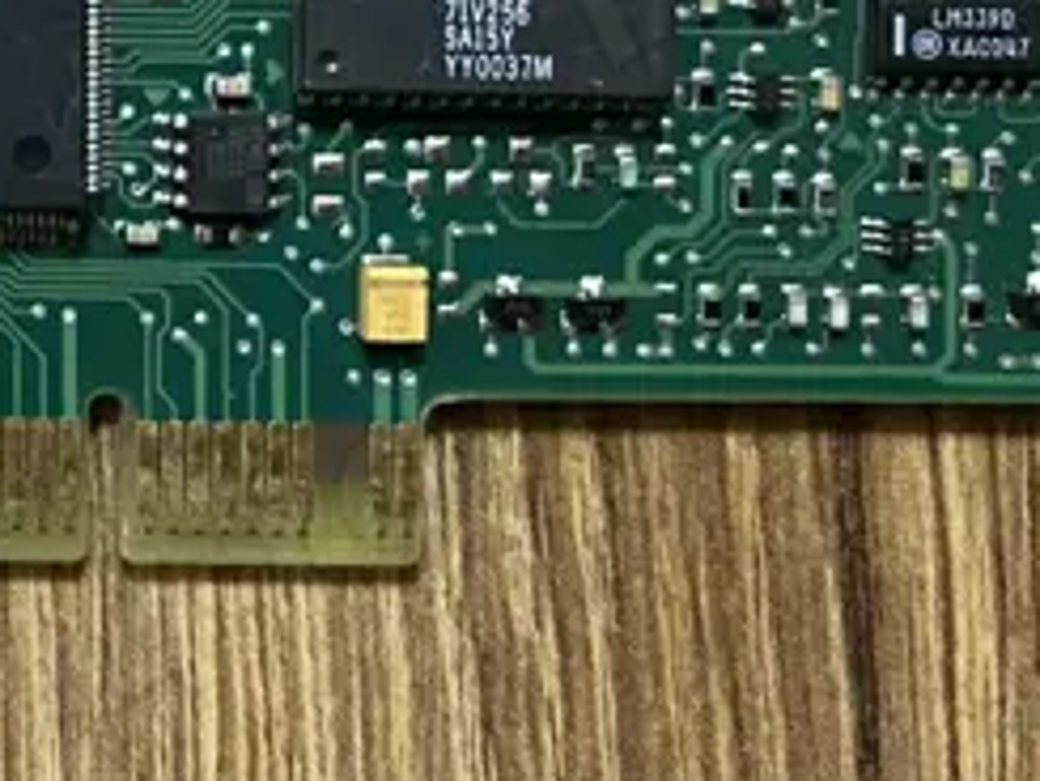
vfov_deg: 13.4
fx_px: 3186
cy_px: -250
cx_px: -501
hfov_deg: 16.9
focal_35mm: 106
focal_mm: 4.25
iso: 500
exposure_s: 1/25
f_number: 1.8
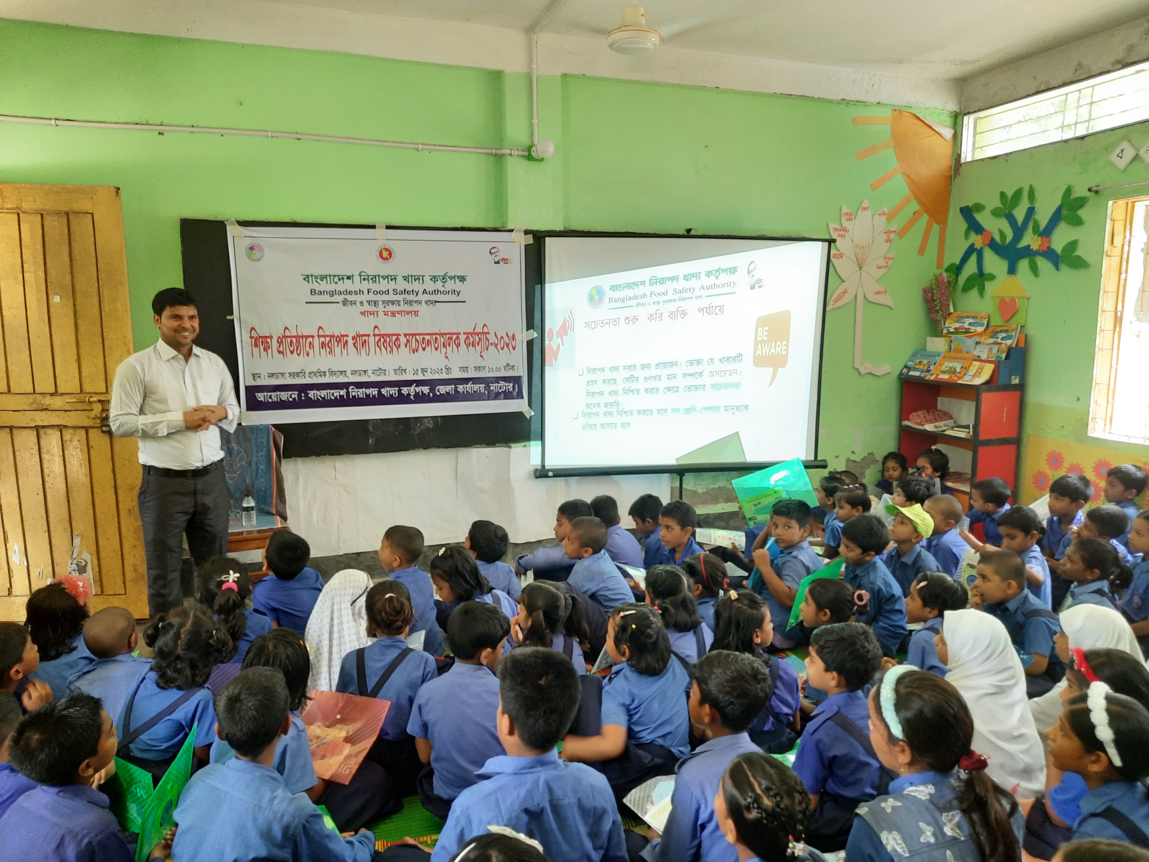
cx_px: 574
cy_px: 431
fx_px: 830
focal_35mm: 25
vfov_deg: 54.9
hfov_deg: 69.4
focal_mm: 4.6
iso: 320
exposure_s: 1/33
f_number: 2
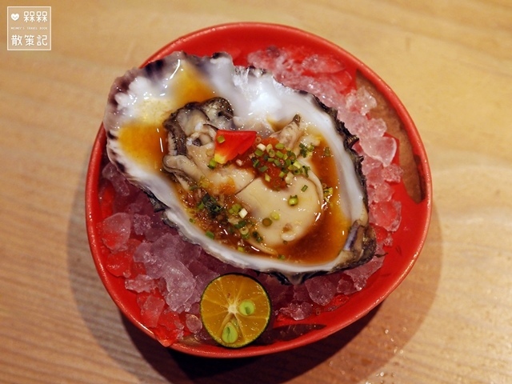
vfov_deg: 16.4
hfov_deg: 21.8
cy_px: 192
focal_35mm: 90
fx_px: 1331
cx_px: 256
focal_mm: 45
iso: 1600
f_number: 2.5
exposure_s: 1/100
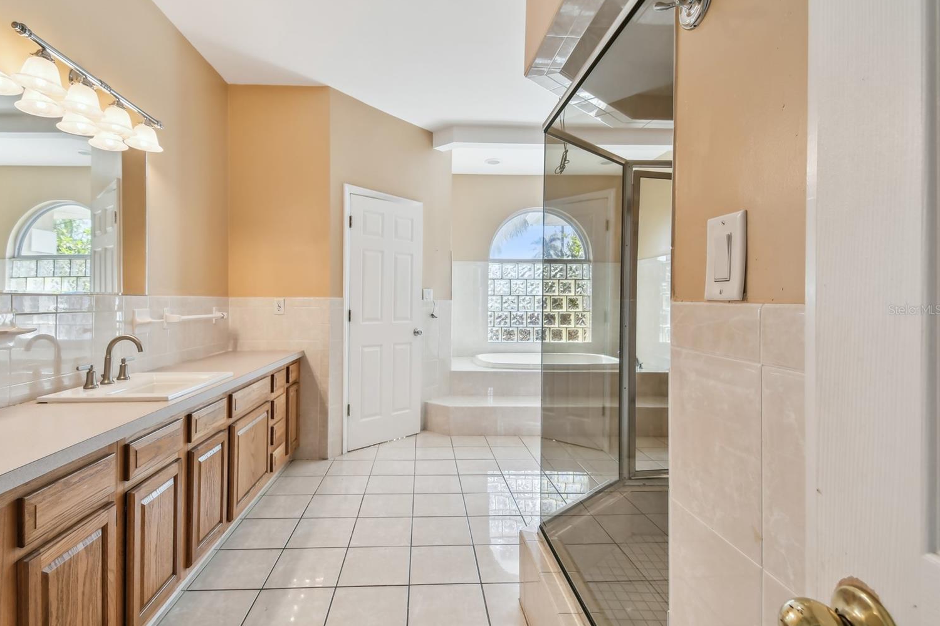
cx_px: 443
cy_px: 310
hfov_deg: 96.7
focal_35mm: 16
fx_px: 418
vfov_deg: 73.7
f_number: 7.1
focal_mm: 10
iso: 100
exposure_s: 1/20
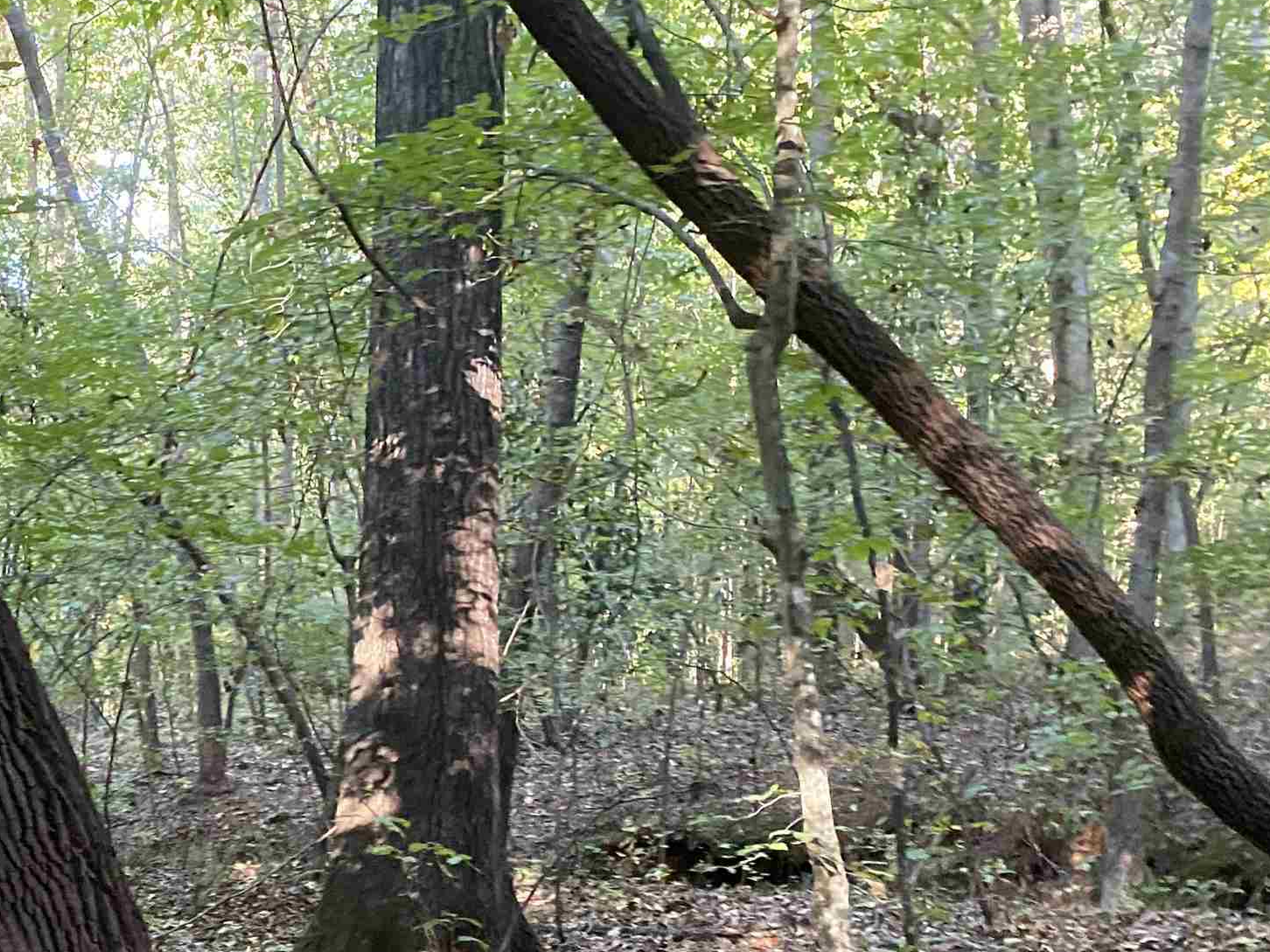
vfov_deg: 25.3
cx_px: -62
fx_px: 2018
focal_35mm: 55
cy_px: 952
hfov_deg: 31.7
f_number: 1.8
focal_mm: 4.25
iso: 500
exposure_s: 1/40
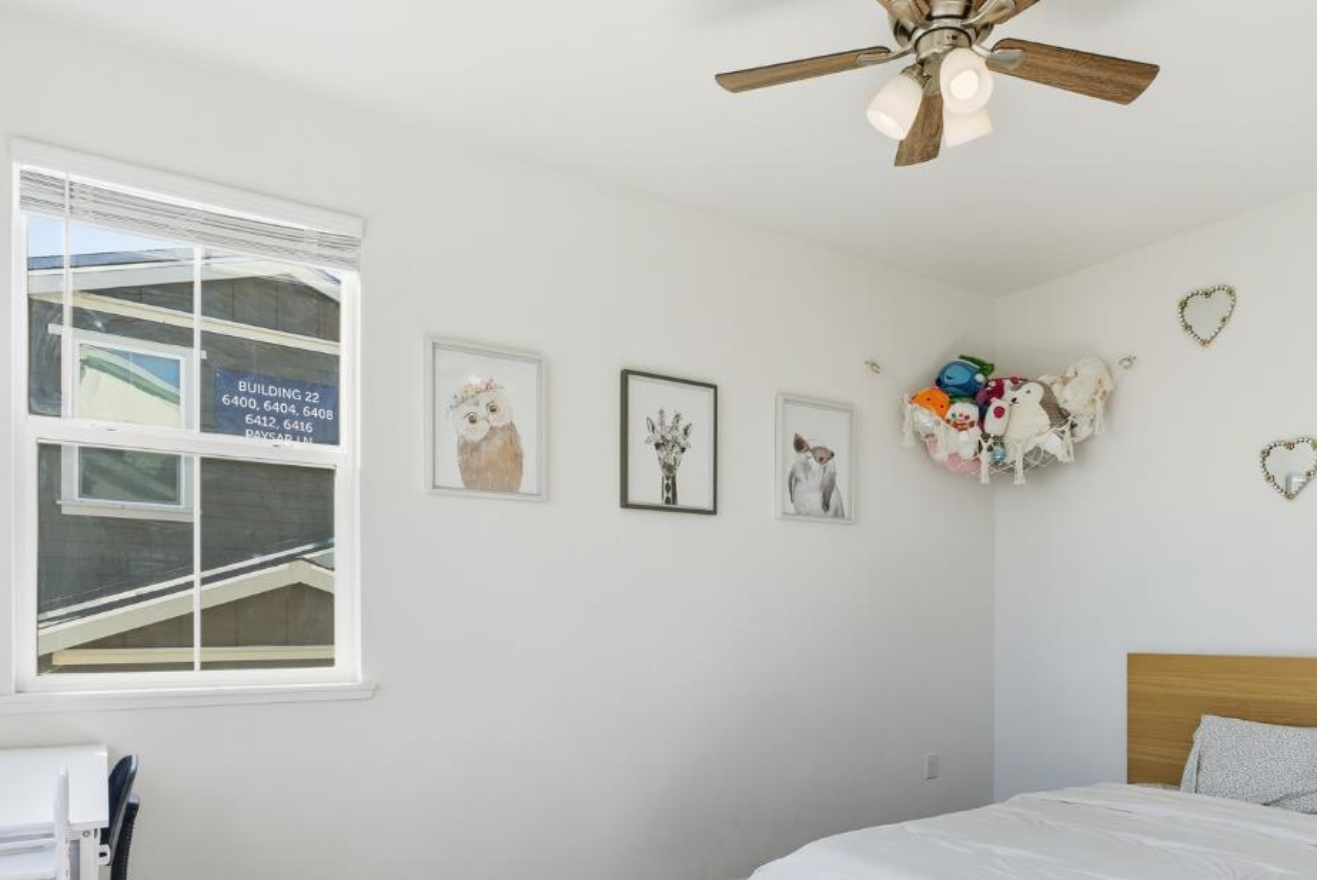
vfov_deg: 48.3
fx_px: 952
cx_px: 758
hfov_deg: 69.0
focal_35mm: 26
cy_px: 622
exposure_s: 1/125
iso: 100
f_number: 11
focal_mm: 16
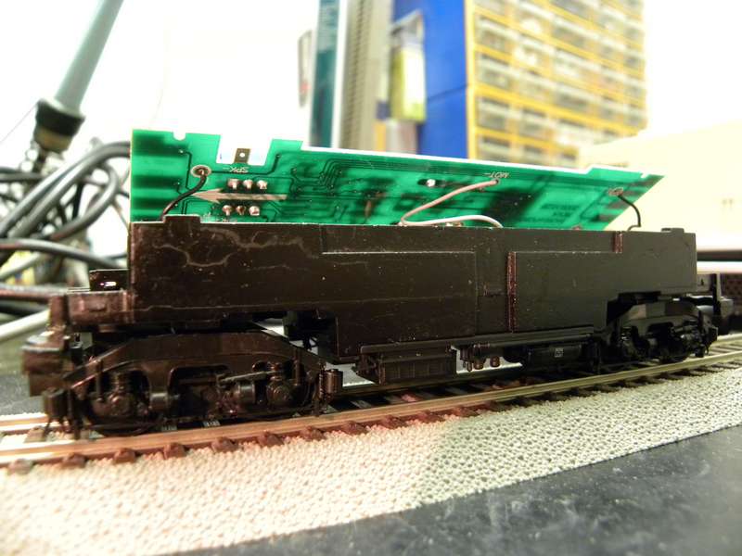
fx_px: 557
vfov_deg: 53.1
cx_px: 371
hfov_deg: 67.3
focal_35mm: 26
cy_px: 278
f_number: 2.8
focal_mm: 4.6
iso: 400
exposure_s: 1/14.7
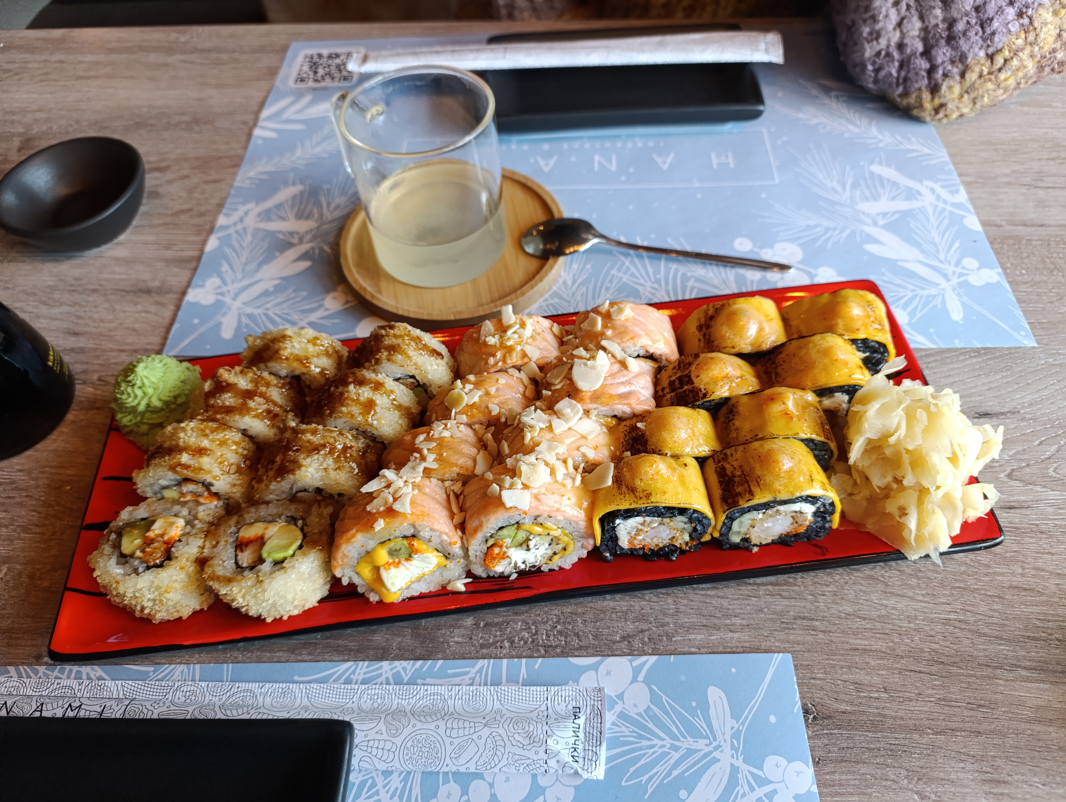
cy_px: 401
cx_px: 533
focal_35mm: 23
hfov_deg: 73.8
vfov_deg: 59.0
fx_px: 709
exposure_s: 1/50
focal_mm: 6.14
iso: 1250
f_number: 1.6
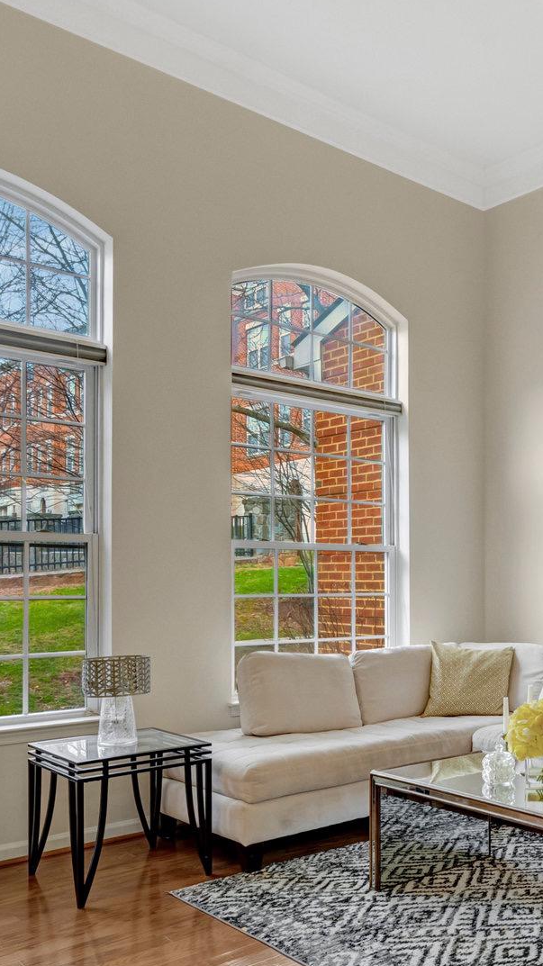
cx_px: 602
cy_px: 590
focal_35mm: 32
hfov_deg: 32.2
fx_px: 820
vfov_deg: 60.4
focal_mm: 16
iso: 1250
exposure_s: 1/50
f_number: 8
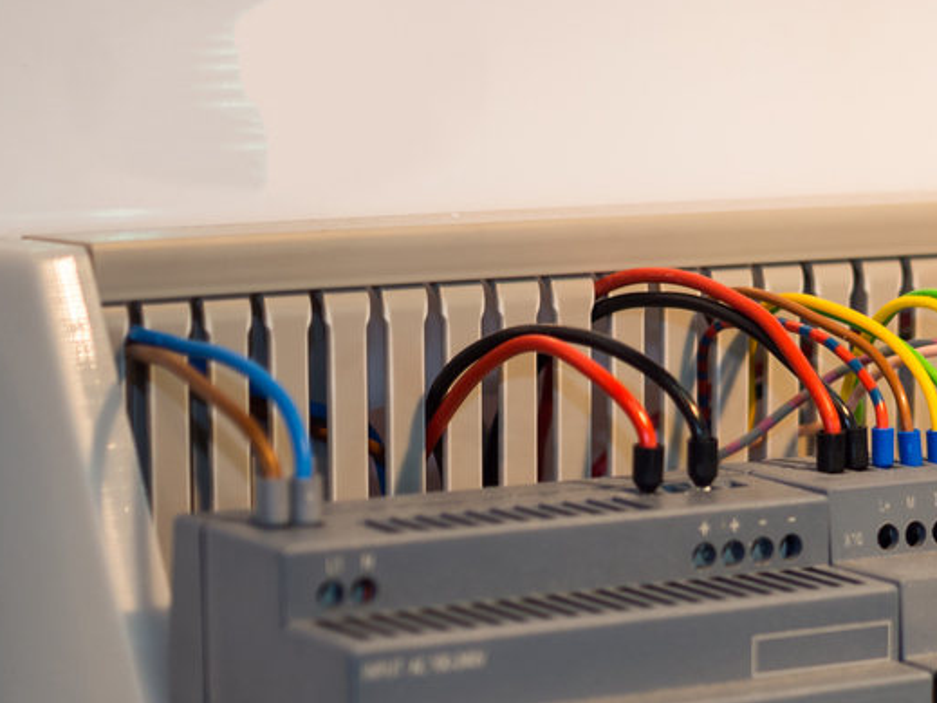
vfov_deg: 10.0
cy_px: 767
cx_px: 1057
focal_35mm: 146
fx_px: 3951
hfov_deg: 13.2
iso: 200
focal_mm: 32
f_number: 2.8
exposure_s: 1/40
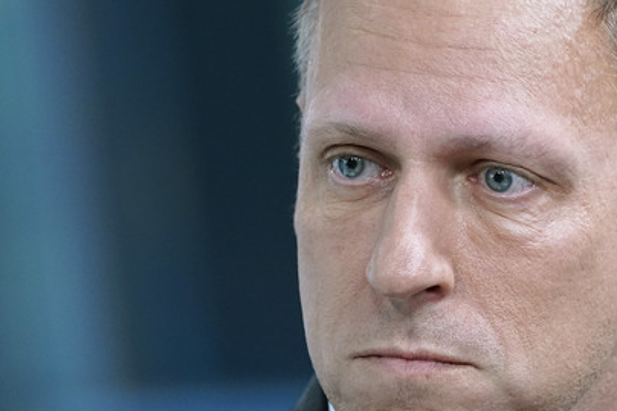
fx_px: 13225
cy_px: 183
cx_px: 528
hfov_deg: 2.7
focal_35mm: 772
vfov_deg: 1.8
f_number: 5.6
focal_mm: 400
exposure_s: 1/160
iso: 4000
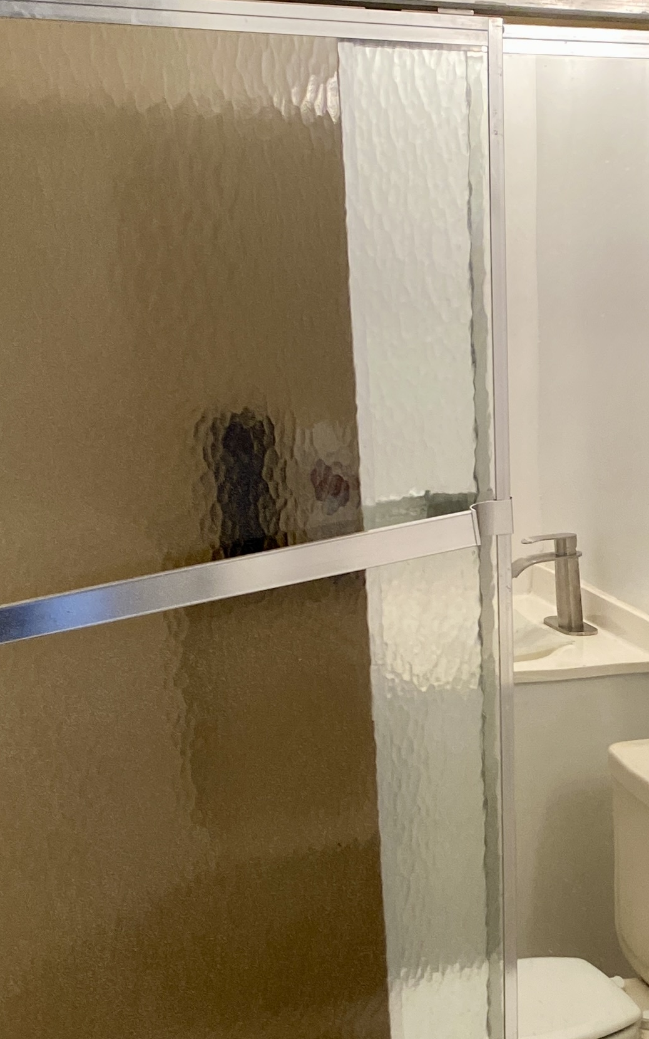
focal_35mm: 67
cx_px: 752
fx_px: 1896
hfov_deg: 18.5
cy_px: 770
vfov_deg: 30.2
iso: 125
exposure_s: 1/120
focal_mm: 4.25
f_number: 1.8
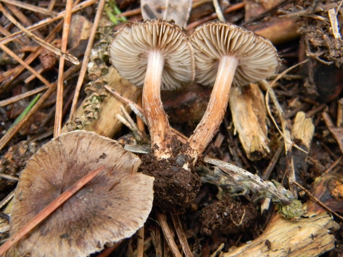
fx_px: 822
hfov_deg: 23.6
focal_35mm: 83
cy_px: 128
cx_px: 172
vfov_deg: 17.8
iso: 400
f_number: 4.5
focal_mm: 15.1
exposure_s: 1/6.7
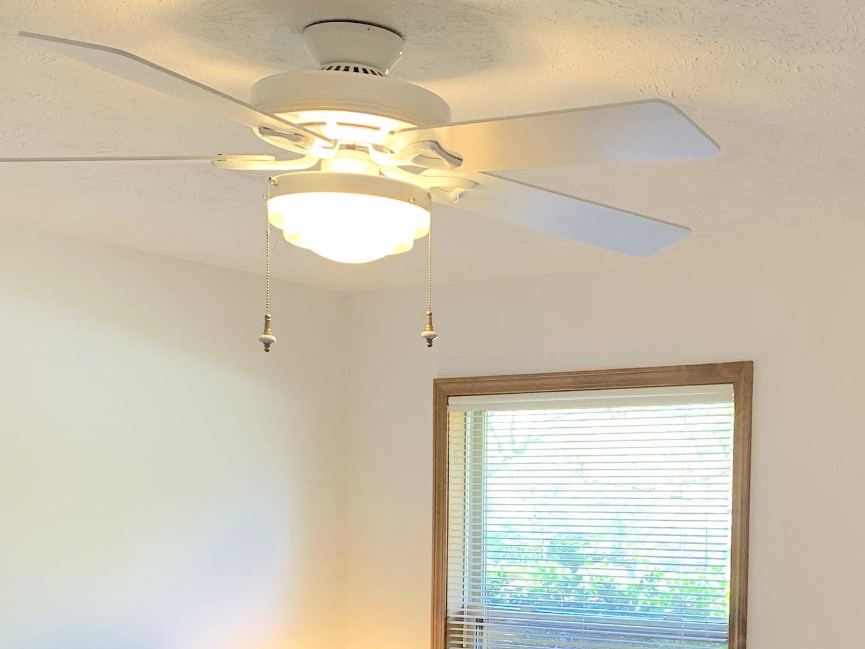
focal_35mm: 54
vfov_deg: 26.1
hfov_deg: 35.0
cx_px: 609
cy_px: 594
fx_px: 1349
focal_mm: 4.25
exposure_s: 1/60
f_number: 1.8
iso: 80
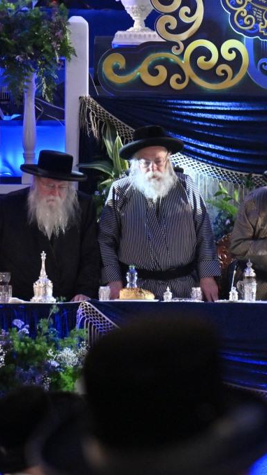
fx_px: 3578
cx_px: 312
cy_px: 238
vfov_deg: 7.6
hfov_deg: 4.3
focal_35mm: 284
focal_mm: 120
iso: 1250
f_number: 4
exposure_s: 1/320
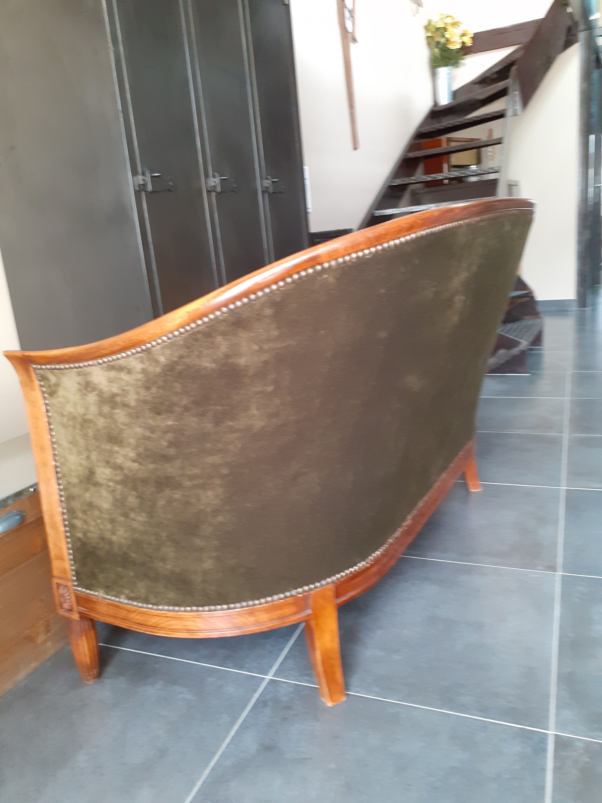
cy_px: 402
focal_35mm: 27
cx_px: 301
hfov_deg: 51.4
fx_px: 626
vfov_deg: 65.3
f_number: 1.9
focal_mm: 3.6
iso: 200
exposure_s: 1/25
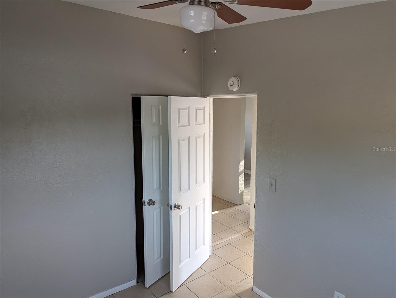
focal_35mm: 24
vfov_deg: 56.9
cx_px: 198
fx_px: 275
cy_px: 149
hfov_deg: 71.5
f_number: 1.85
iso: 413
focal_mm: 6.81
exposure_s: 1/503
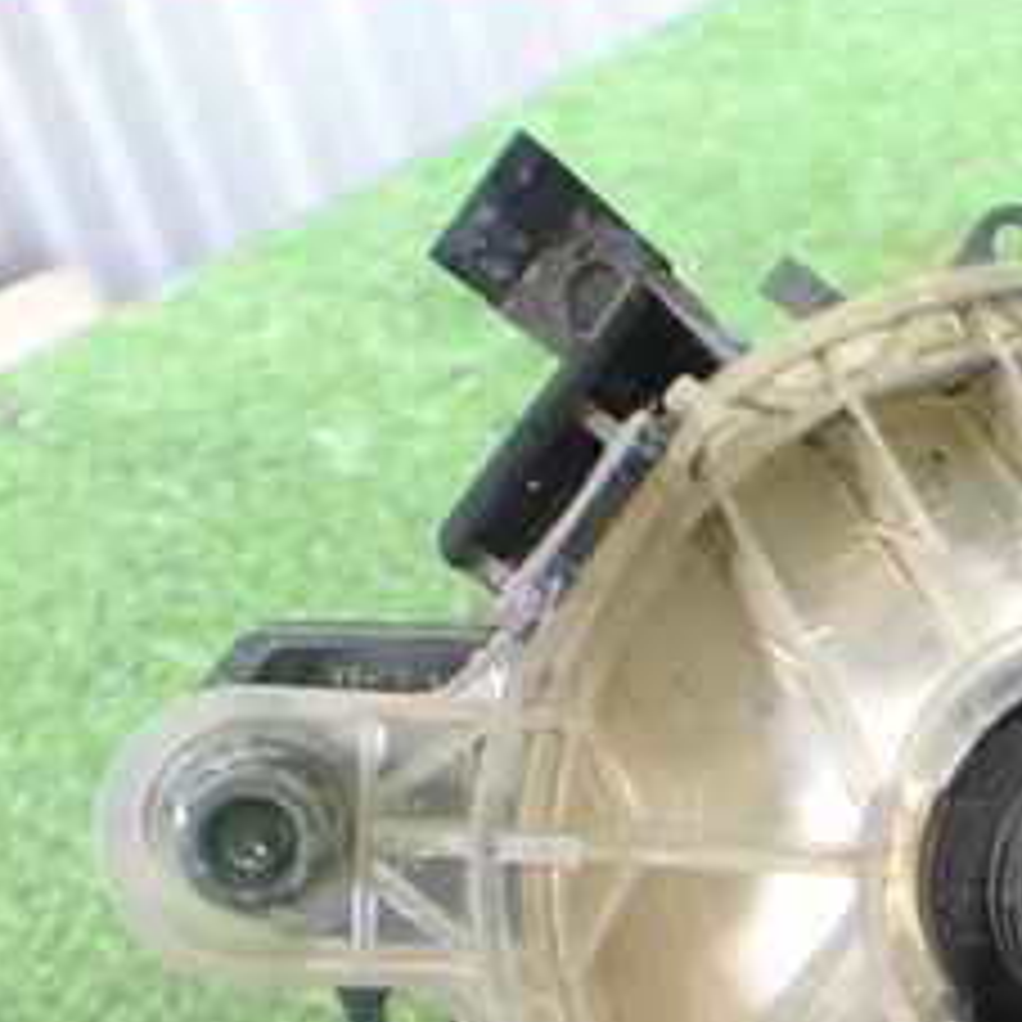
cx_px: 1153
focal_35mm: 70
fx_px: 2338
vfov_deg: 24.1
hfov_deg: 23.0
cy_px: 882
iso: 800
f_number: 2.3
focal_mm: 5.4
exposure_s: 1/50
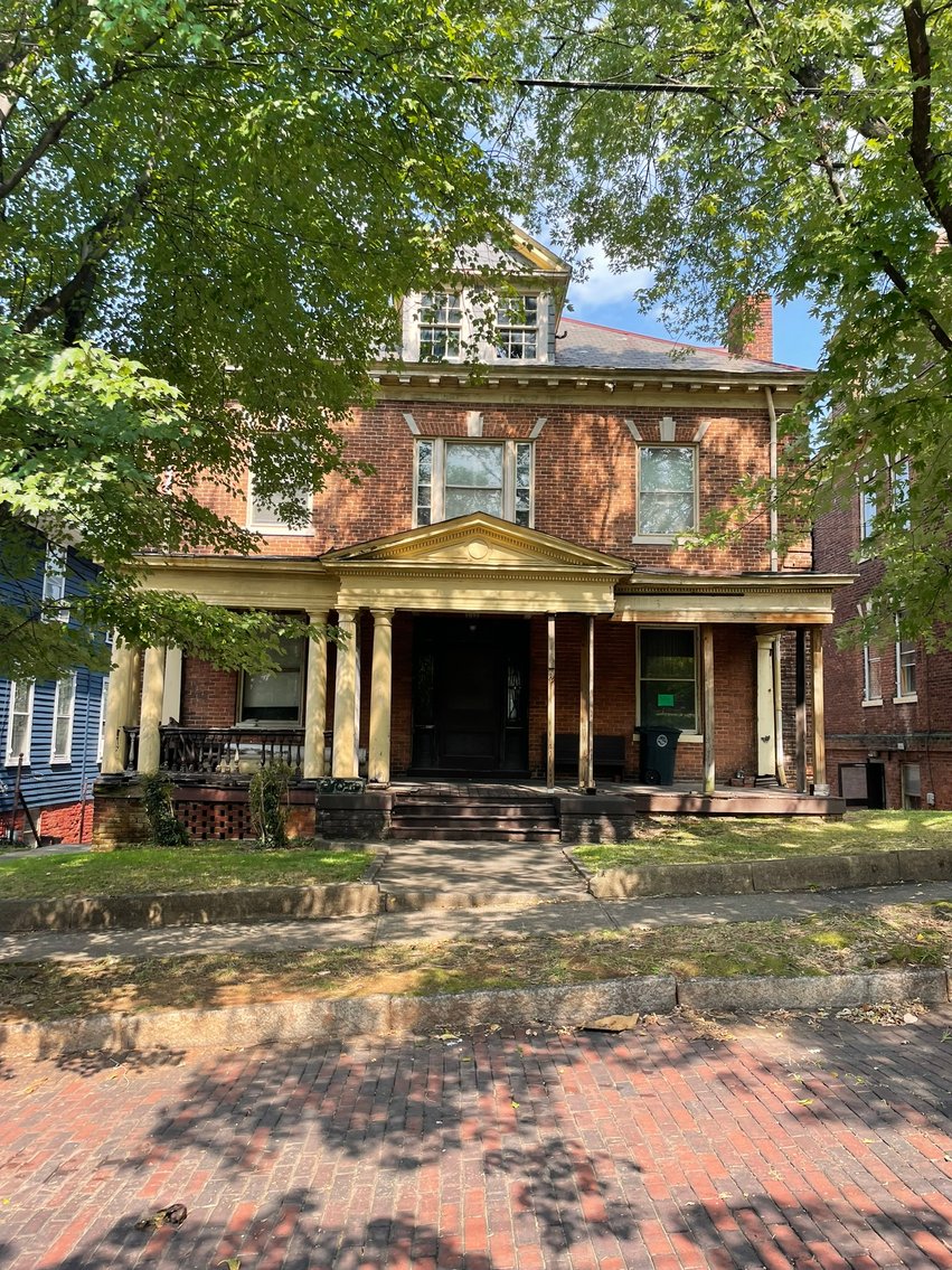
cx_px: 476
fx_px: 954
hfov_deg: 53.1
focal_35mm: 26
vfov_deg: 67.3
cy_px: 635
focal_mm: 4.2
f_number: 1.6
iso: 32
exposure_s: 1/584
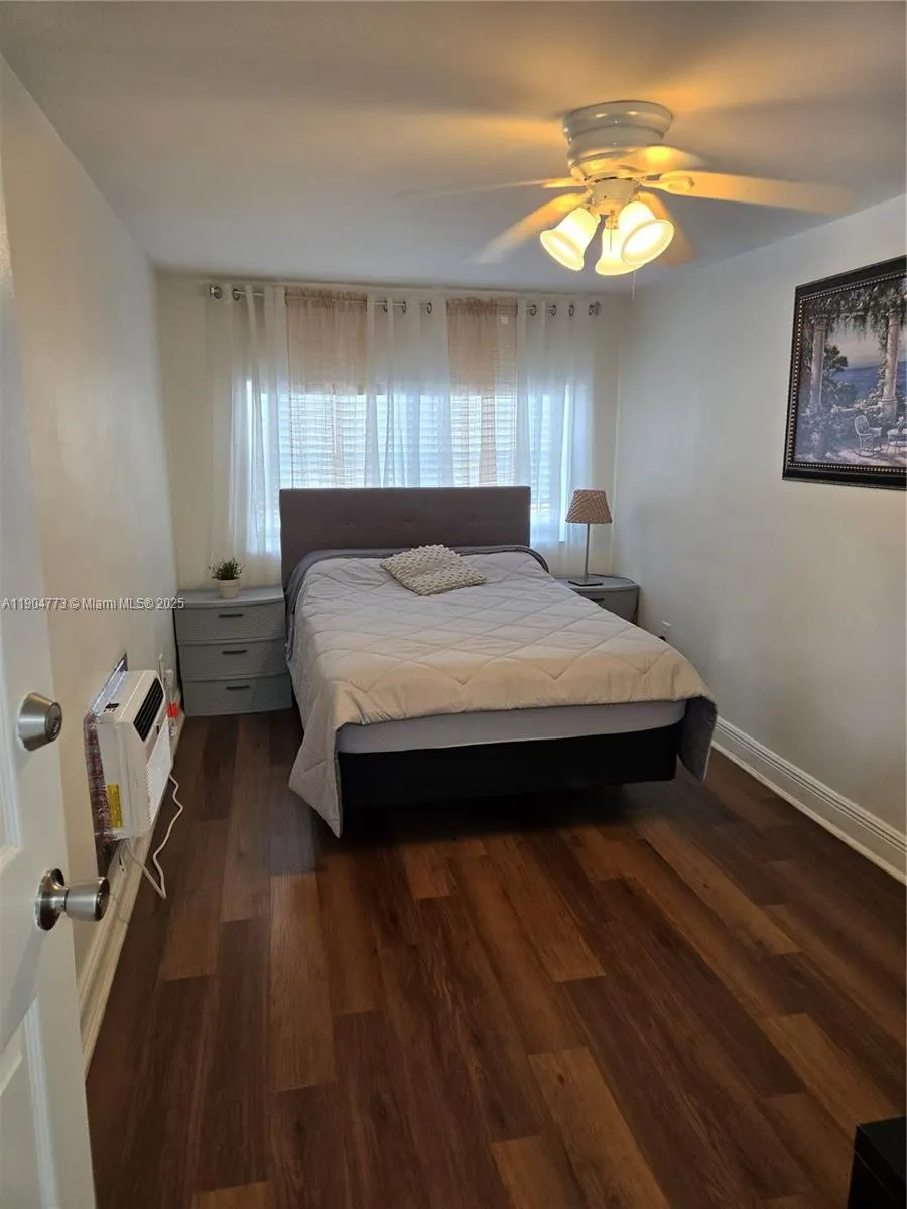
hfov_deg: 58.9
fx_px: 804
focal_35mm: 23
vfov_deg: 73.9
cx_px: 454
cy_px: 604
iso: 125
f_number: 1.8
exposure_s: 1/120
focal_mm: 5.4
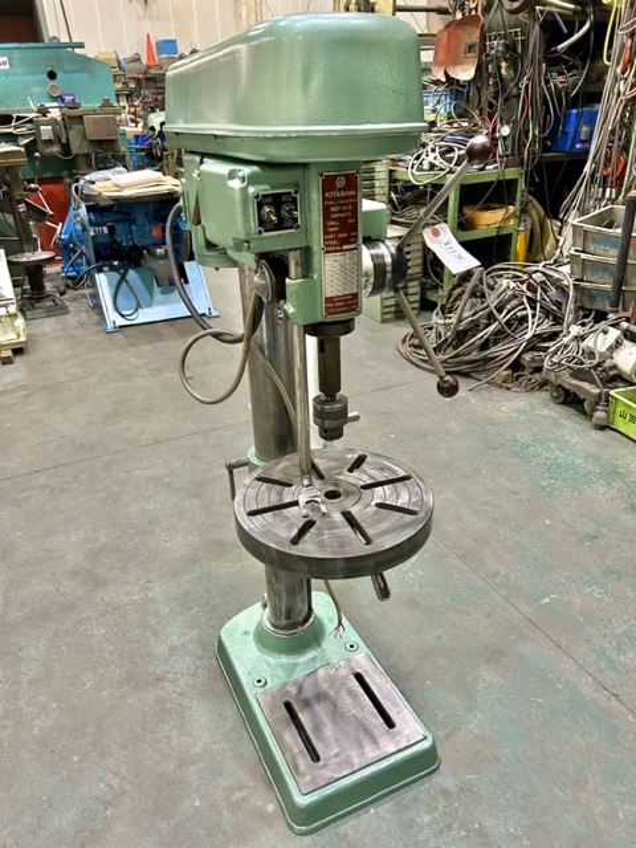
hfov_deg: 53.1
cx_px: 318
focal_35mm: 26
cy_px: 424
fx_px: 637
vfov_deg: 67.3
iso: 250
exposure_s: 1/60
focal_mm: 5.7
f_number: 1.5
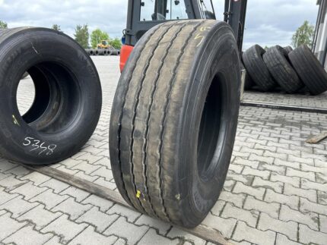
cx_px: 164
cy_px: 122
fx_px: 246
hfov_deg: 67.3
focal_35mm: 26
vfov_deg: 53.1
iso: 50
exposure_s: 1/1079
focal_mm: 5.7
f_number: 1.5
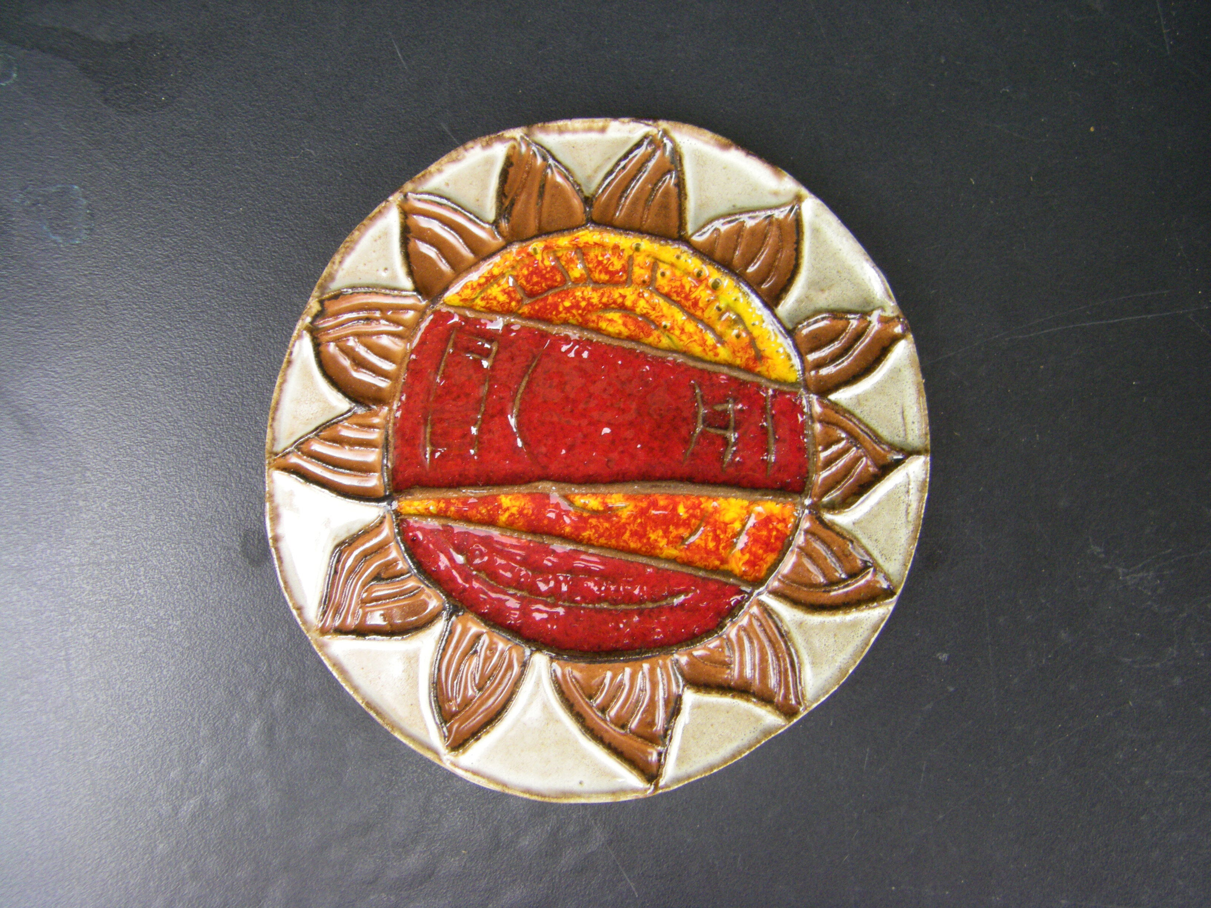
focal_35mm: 38
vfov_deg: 37.7
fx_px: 1329
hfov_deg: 49.0
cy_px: 454
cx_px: 606
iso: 200
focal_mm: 6.3
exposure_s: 1/50
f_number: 3.5
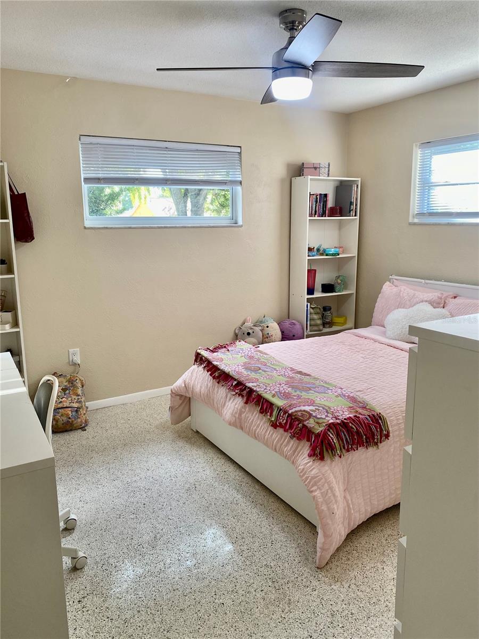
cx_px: 240
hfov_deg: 53.1
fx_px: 480
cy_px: 320
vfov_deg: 67.3
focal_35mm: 26
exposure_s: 1/120
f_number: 1.8
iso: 64
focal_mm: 4.25
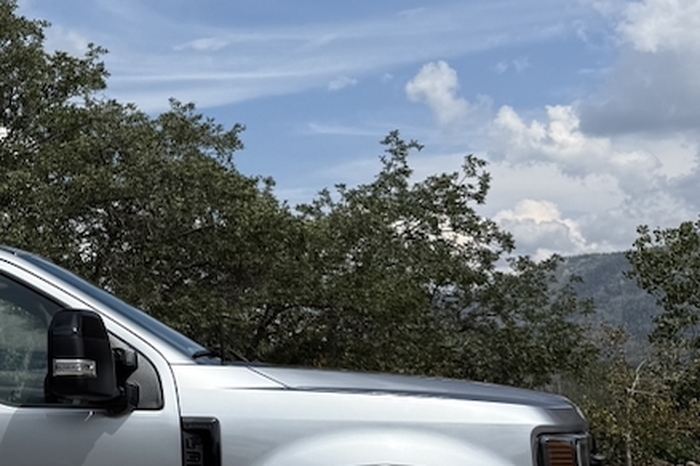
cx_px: -261
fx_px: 1419
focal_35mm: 73
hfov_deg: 23.7
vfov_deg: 18.7
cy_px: 235
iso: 80
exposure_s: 1/4975
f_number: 1.78
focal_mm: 6.76
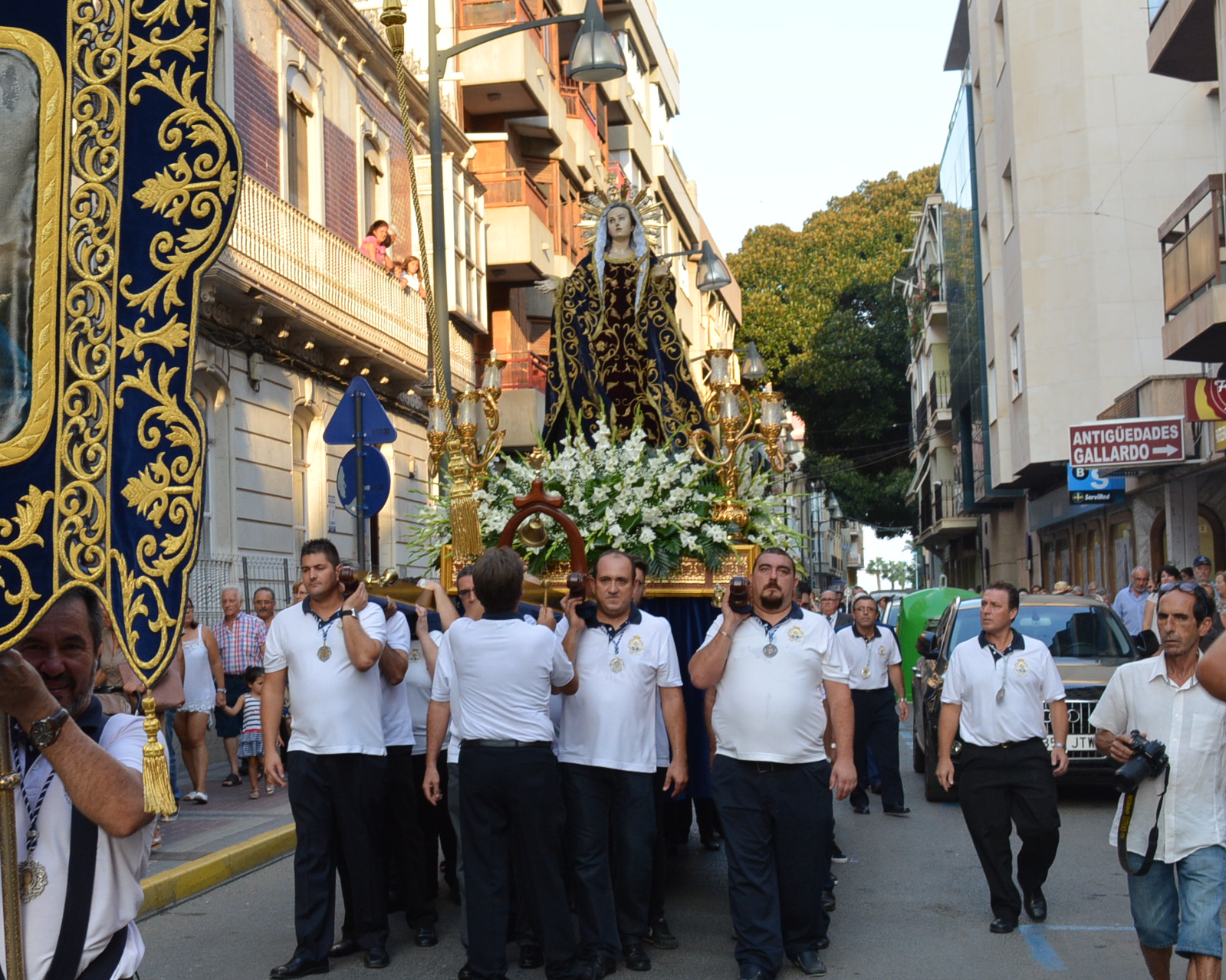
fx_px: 2104
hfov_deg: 31.8
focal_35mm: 58
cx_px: 291
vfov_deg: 26.2
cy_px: 519
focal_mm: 22
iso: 400
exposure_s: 1/200
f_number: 7.1
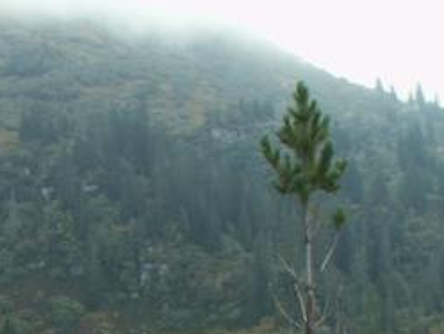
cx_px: -62
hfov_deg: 20.6
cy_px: 357
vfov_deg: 16.0
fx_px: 1155
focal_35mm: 90
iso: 50
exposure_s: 1/40
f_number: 4.5
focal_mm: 5.86
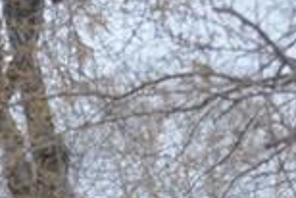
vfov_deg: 4.5
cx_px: -136
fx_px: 2452
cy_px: 507
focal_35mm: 298
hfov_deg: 6.8
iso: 180
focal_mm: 30
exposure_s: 1/125
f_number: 5.6
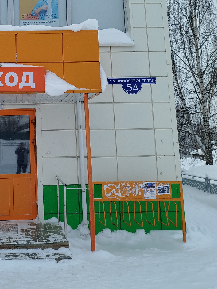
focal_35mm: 45
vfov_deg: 41.1
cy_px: 79
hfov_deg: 31.0
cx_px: 29
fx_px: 376
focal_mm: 5.31
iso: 50
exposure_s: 1/351
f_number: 1.7
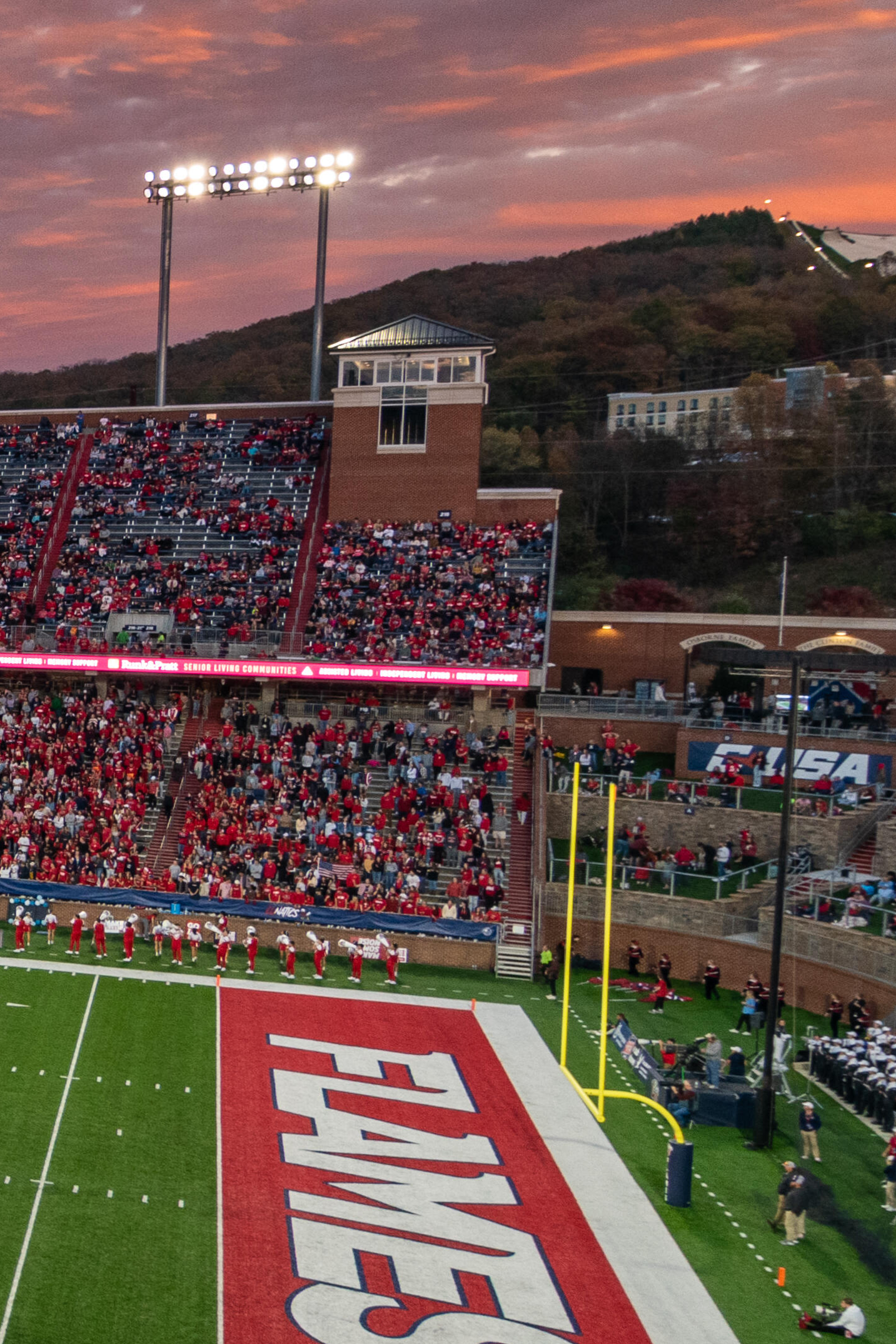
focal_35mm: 50
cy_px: 684
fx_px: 1866
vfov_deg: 39.6
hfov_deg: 19.3
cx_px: -778
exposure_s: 1/60
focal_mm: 12
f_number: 8
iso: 400
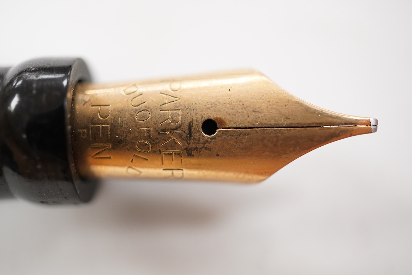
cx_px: 206
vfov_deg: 29.9
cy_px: 138
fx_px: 515
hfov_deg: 43.6
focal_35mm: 45
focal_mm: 30
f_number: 6.3
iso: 2500
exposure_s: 1/200
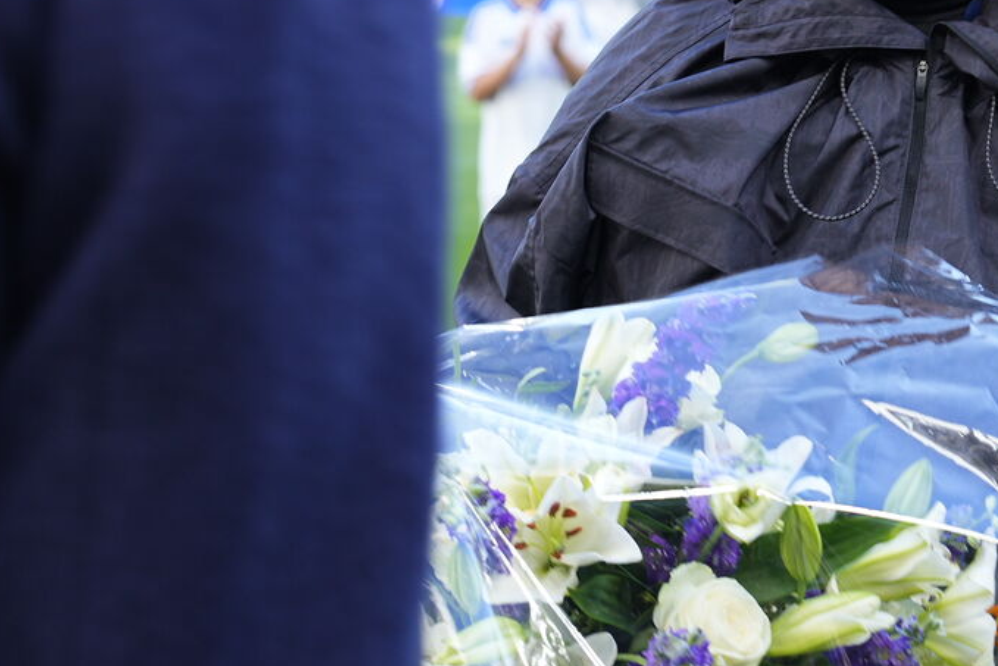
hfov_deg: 13.7
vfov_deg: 9.3
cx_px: 1111
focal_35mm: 147
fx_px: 4076
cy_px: 178
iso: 200
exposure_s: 1/125
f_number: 4
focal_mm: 52
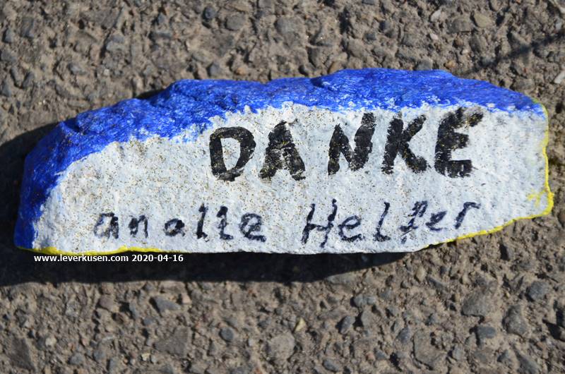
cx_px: 282
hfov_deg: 6.9
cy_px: 187
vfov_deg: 4.6
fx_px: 4699
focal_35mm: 300
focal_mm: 200
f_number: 5.6
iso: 400
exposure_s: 1/2000
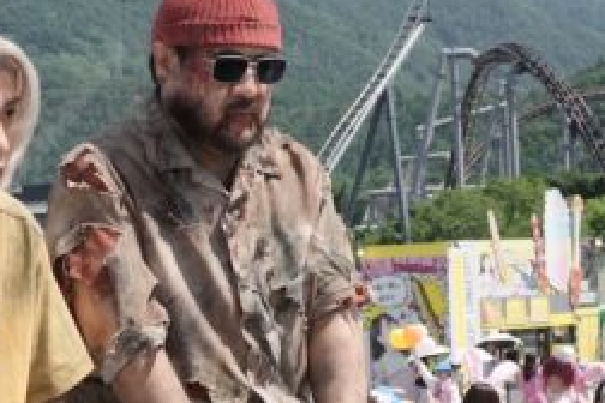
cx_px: 139
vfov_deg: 10.1
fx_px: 2285
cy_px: 305
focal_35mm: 136
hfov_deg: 15.0
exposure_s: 1/250
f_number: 18
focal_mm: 44
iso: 500
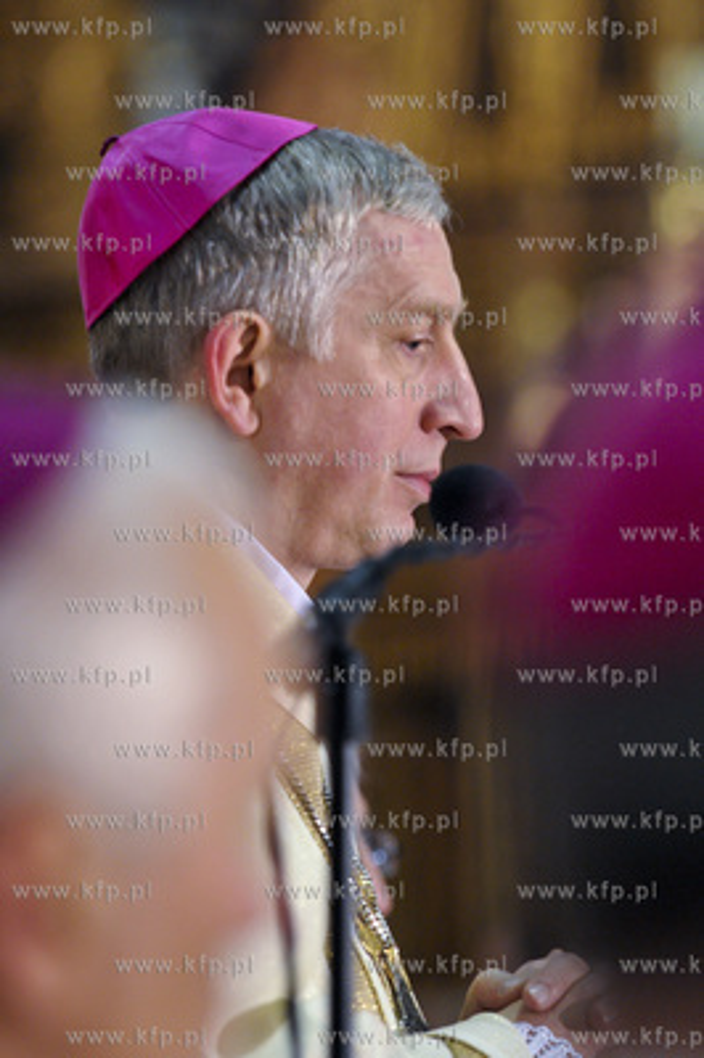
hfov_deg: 6.8
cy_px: 529
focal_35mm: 202
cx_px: 352
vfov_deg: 10.2
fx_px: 5950
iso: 1600
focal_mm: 135
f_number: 2.8
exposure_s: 1/50
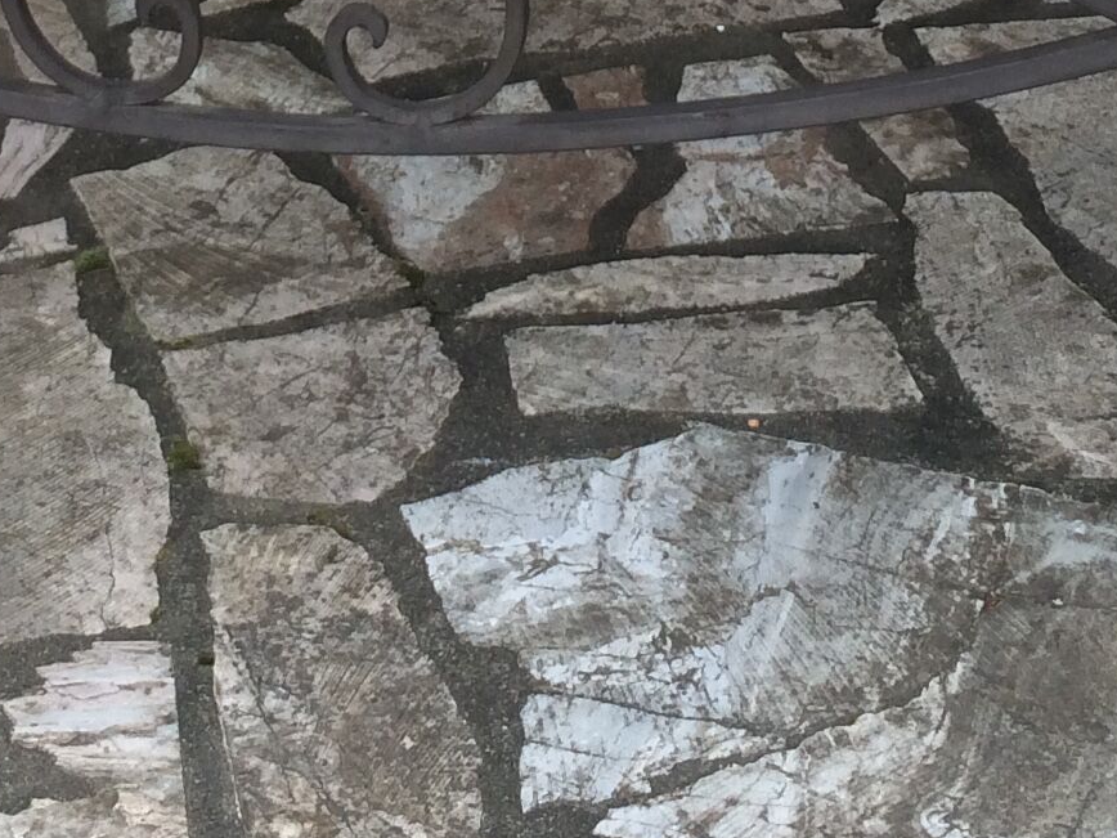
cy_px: -521
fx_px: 3517
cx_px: 435
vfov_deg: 12.7
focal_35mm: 109
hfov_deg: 18.0
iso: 32
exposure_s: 1/121
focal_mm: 4.15
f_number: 2.2
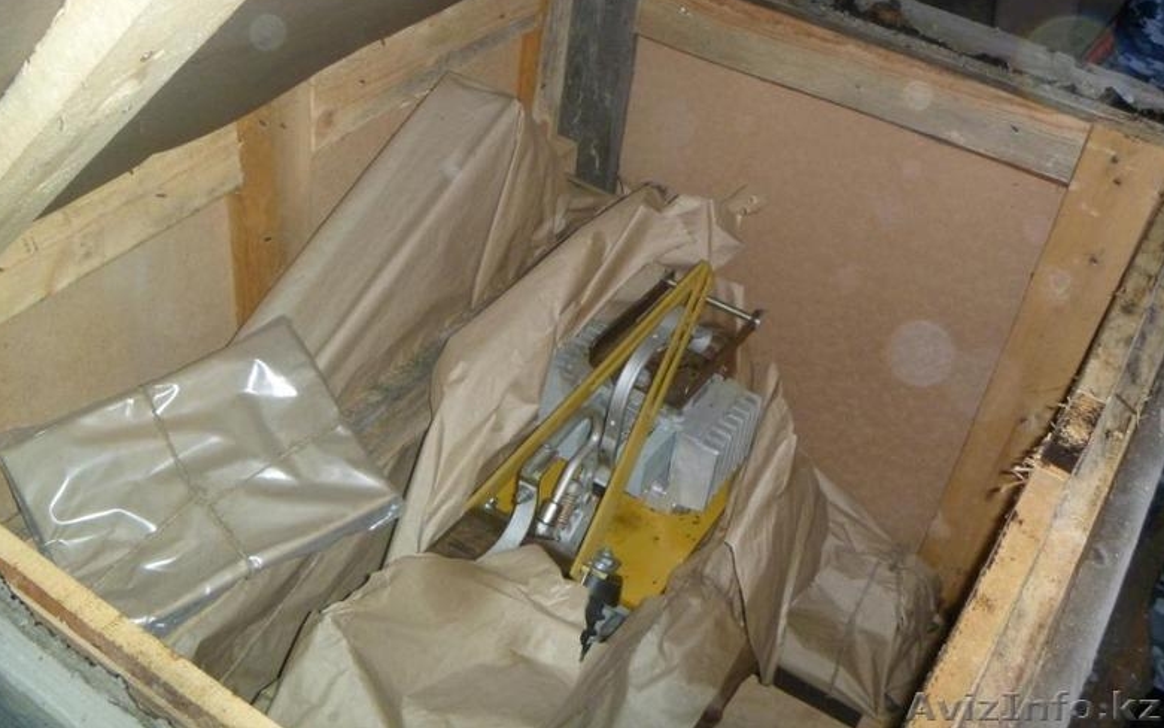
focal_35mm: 38
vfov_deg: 33.4
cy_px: 283
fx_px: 1205
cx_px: 581
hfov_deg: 51.5
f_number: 3.5
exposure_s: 1/30
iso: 200
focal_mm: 6.3
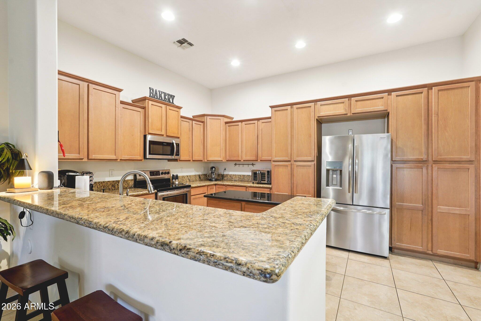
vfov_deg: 73.7
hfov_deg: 96.7
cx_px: 240
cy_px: 160
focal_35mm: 16
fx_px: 214
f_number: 8
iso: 400
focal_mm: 16
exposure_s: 1/3.33
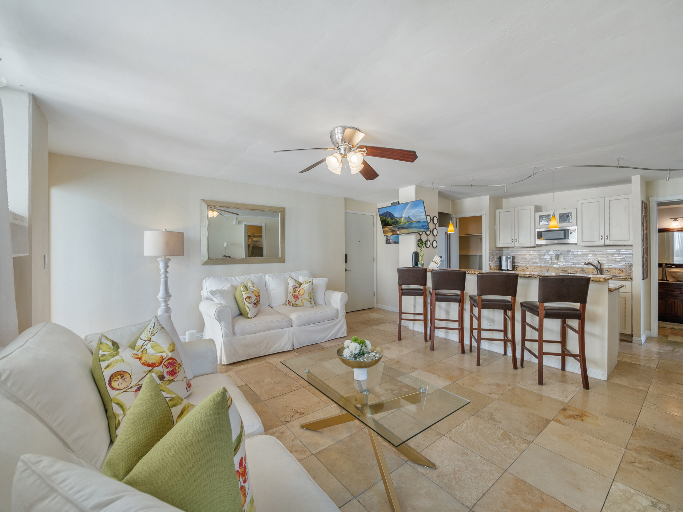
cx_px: 342
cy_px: 256
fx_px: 276
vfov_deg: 85.7
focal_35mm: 14
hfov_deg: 102.0
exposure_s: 1/800
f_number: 4
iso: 250
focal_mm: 7
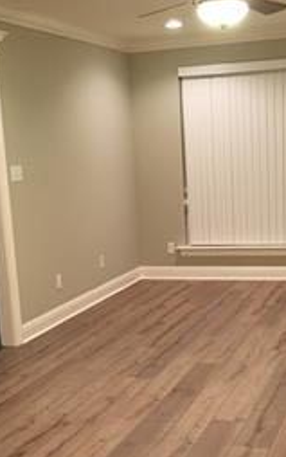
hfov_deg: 22.4
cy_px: 329
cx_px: 171
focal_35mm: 58
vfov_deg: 34.5
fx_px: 723
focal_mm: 4.15
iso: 160
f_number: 2.2
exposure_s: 1/30
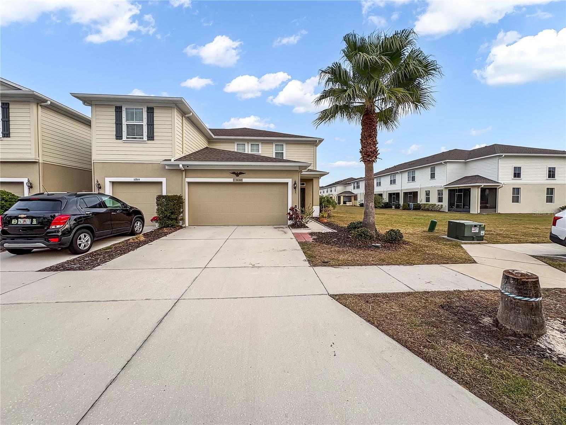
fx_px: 229
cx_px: 283
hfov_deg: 102.1
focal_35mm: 14
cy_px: 212
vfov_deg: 85.7
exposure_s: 1/190
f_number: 2.2
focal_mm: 2.22
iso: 40
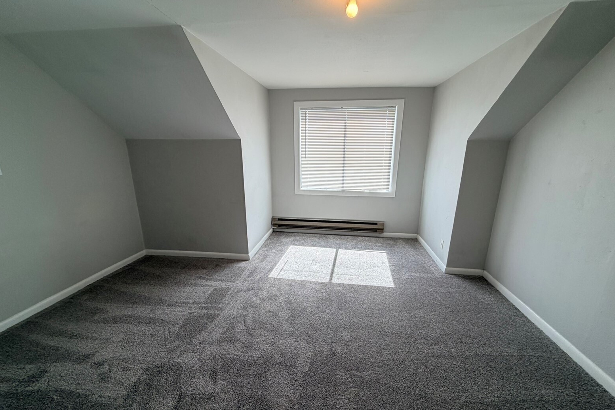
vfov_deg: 77.2
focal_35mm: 15
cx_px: 309
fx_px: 256
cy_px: 217
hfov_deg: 100.4
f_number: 2.2
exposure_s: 1/120
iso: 64
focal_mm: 2.22
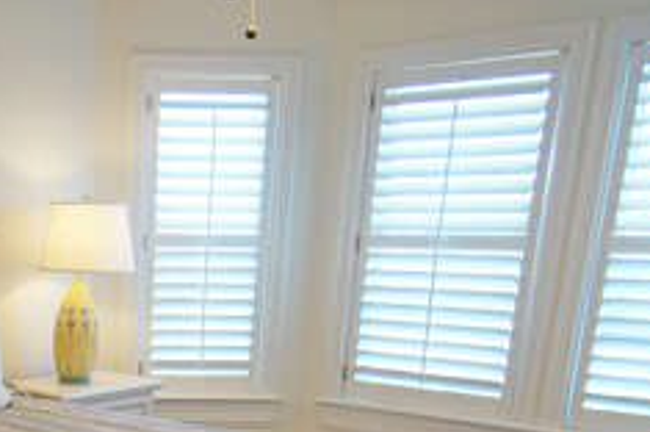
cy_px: 523
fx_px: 883
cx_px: 72
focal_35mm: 49
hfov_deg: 37.9
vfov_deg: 24.7
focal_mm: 10
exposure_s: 1/60
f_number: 4
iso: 250
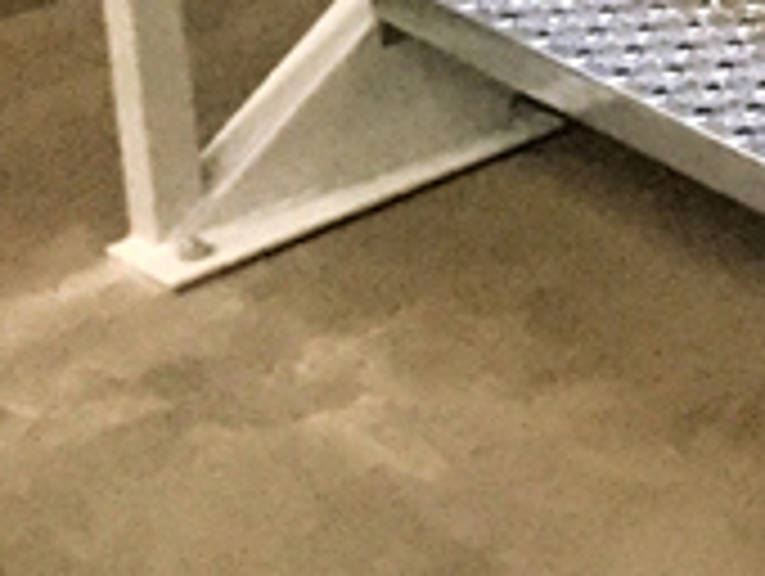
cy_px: -976
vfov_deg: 7.5
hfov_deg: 9.0
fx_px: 4028
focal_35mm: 182
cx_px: 2218
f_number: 2.4
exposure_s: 1/17
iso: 250
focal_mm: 3.3
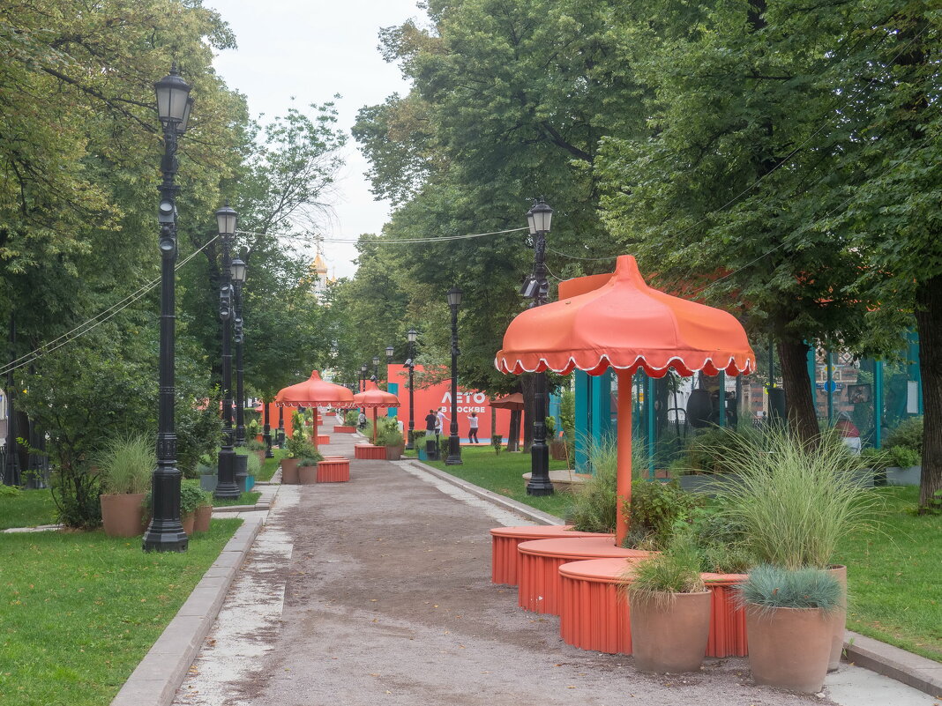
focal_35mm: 56
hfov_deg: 34.3
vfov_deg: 26.1
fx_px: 1524
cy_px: 353
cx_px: 471
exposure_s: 1/80
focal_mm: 28
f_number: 7.1
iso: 250
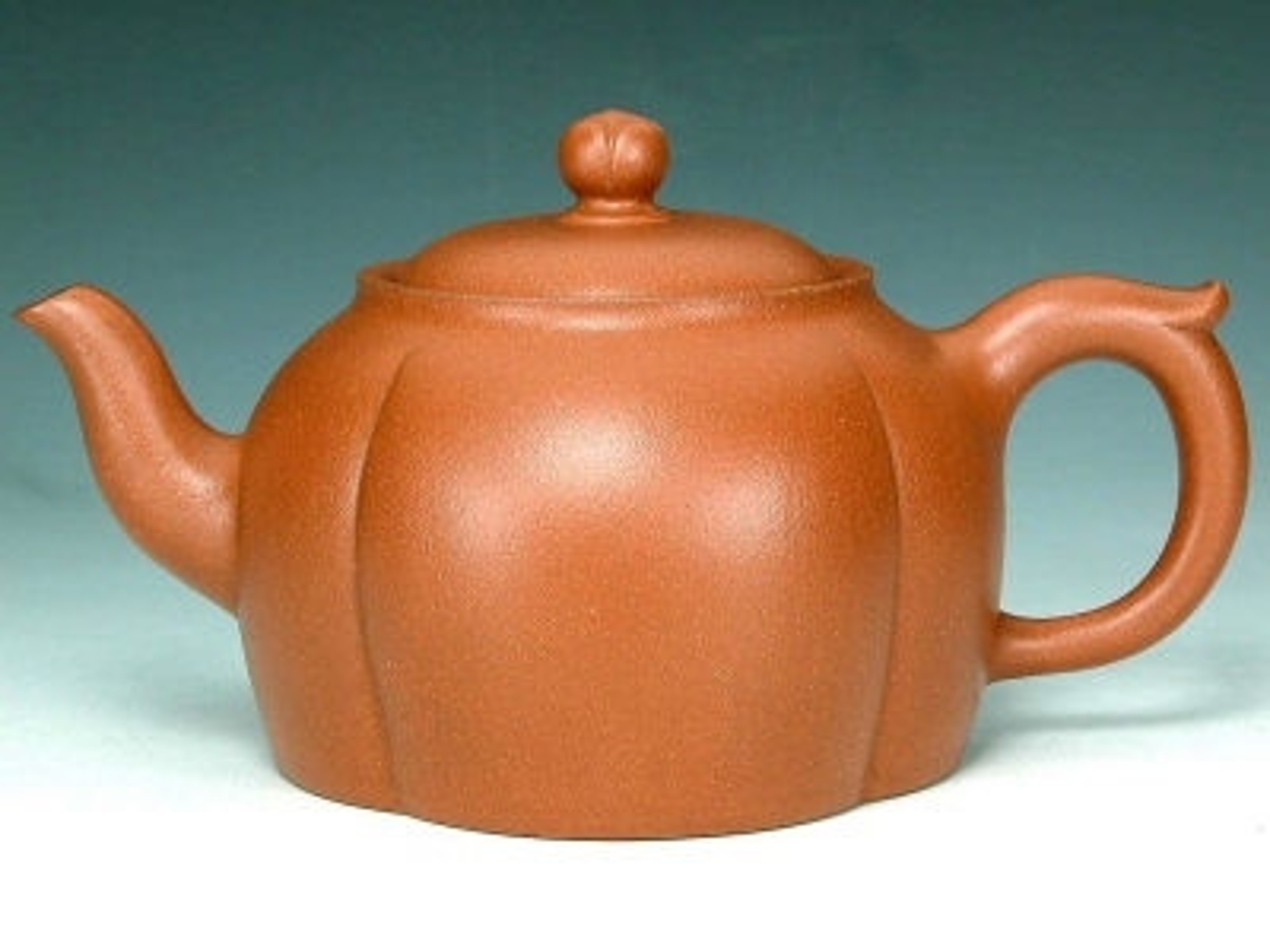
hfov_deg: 18.5
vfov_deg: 14.0
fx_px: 3889
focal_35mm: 106
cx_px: 635
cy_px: 476
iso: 100
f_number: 7.4
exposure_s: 1/5.8
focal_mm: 27.3
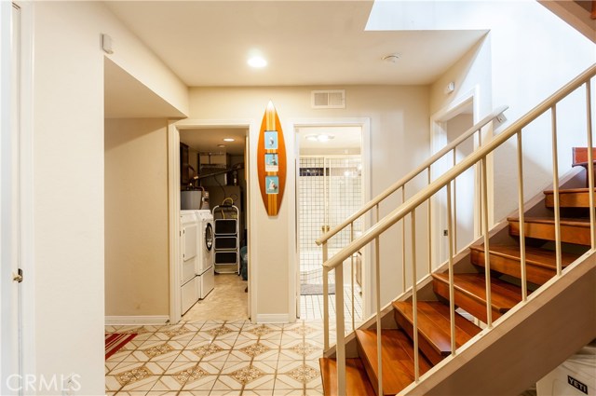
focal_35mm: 20
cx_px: 298
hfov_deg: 85.5
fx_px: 322
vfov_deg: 63.1
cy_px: 198
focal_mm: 13
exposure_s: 1/2
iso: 200
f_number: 10
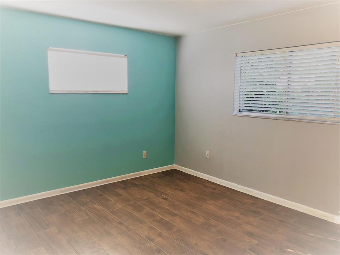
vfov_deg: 49.7
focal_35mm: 28
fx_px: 275
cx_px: 170
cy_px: 128
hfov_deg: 63.4
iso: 20
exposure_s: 1/30
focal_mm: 3.99
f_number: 1.8
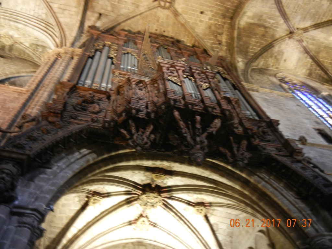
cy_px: 124
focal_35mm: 30
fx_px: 288
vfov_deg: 46.8
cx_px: 166
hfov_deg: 60.0
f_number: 3.5
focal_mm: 5.4
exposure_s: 1/2.1
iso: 400
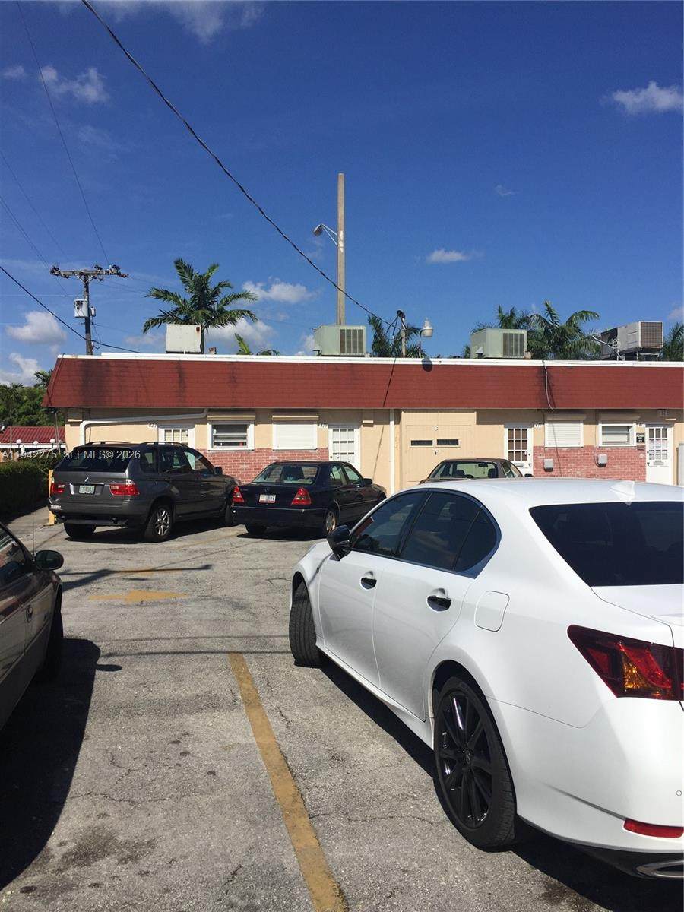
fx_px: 764
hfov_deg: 48.2
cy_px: 456
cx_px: 342
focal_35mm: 29
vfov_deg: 61.7
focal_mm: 4.15
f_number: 2.2
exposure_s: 1/4950
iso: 32
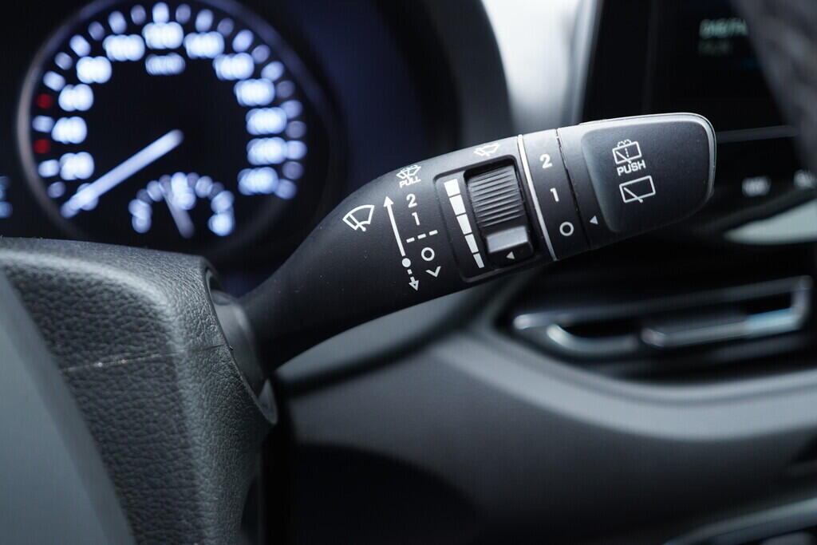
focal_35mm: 36
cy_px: 272
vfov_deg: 36.9
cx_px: 408
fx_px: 817
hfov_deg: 53.1
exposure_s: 1/40
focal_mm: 24
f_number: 2.8
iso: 400
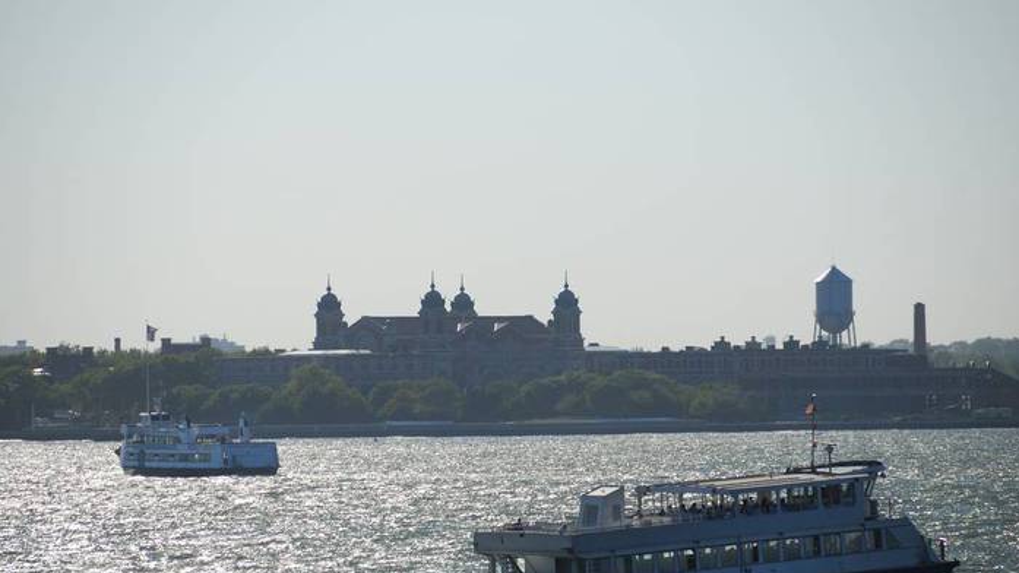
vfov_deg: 3.8
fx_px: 8538
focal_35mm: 316
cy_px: 295
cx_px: 510
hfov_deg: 6.8
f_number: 5.6
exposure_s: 1/800
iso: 100
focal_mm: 200
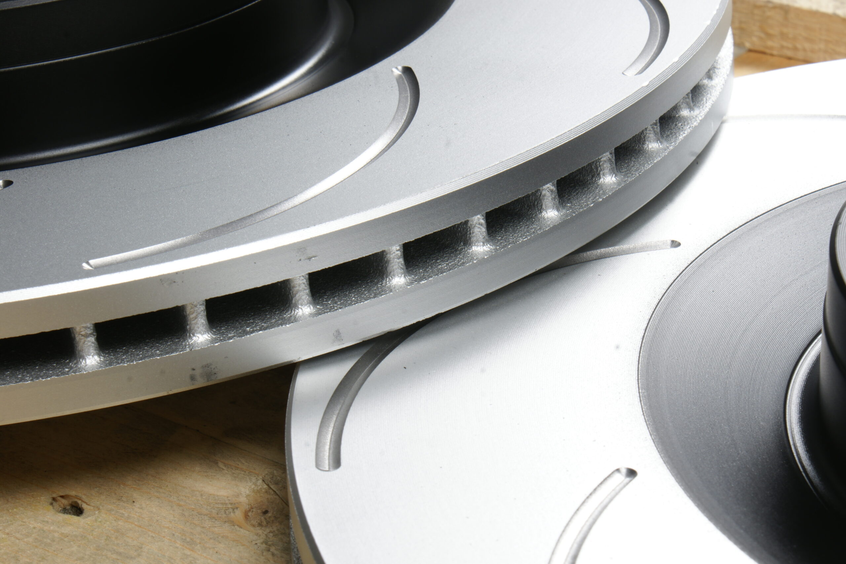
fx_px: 2467
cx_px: 423
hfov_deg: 19.5
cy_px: 282
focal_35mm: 105
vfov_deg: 13.0
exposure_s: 1/60
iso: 100
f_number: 22
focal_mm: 70
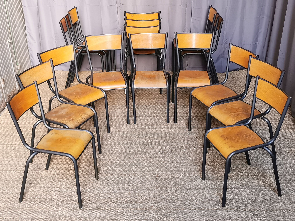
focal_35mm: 45
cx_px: 148
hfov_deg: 42.1
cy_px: 110
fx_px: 383
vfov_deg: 32.2
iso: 160
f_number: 1.8
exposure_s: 1/100
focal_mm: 5.58
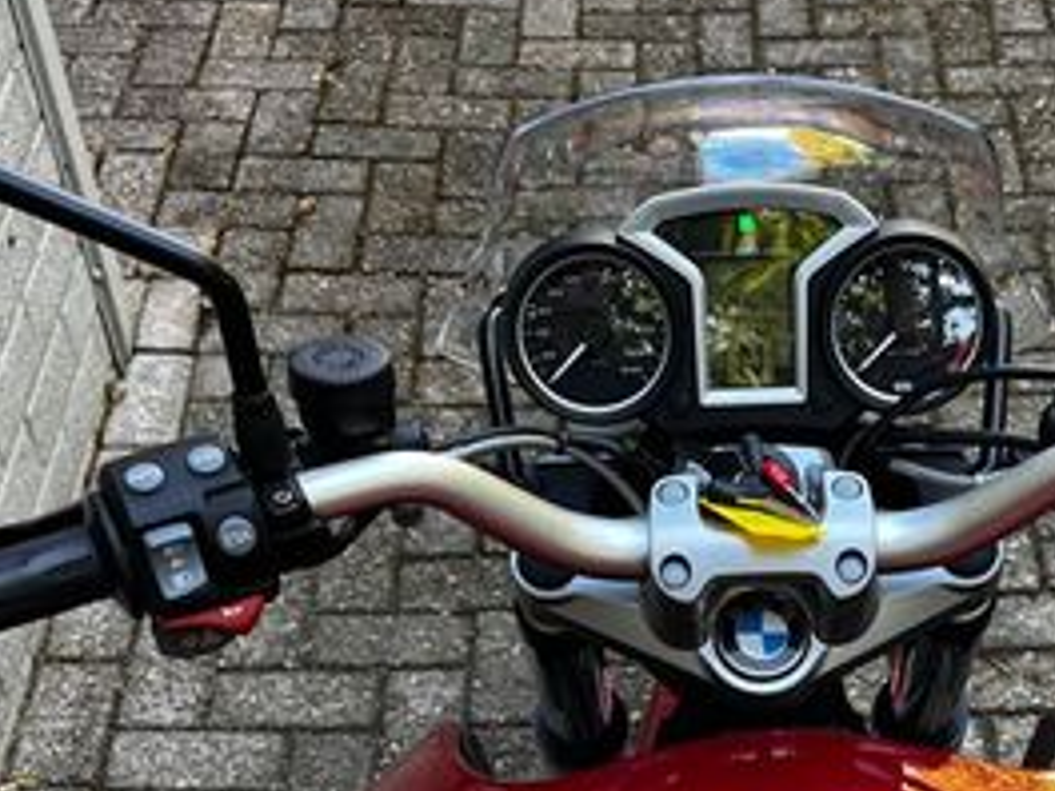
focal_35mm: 63
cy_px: 835
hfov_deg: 30.3
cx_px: 763
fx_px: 1920
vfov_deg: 22.2
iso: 80
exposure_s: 1/121
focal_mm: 5.1
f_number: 1.6
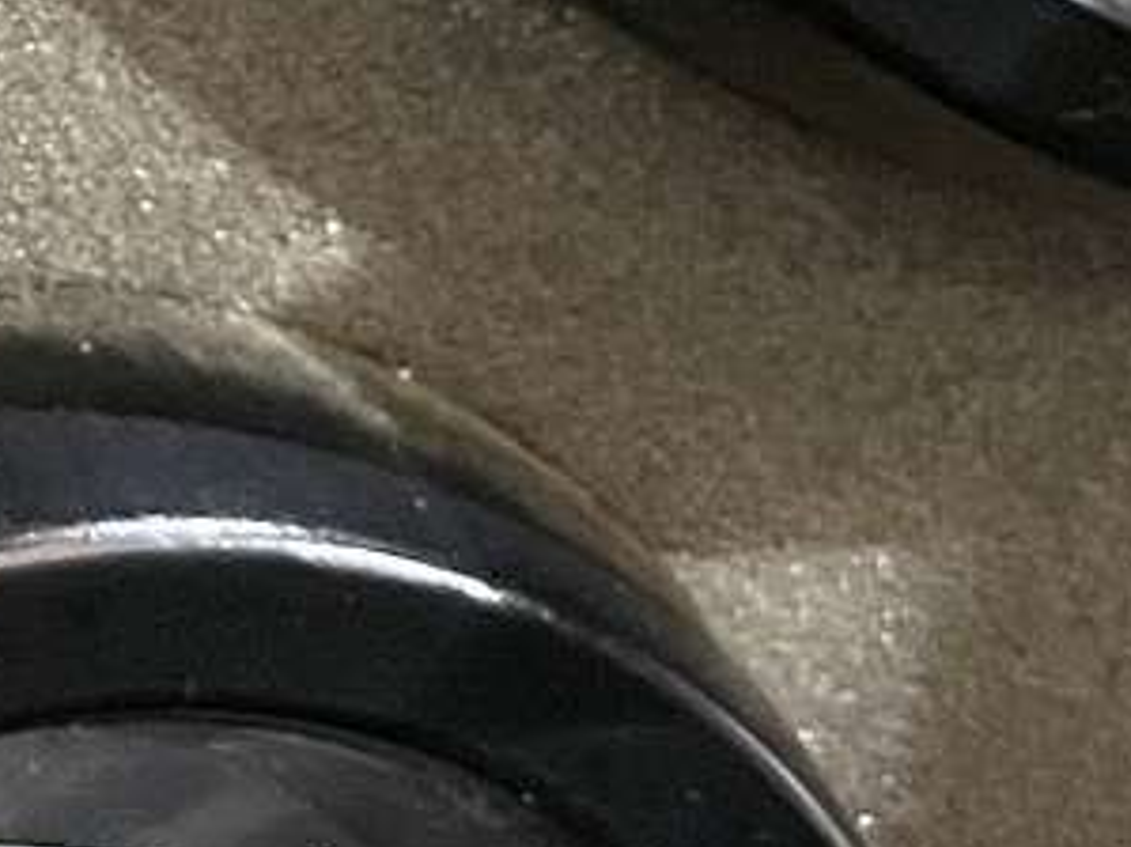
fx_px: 5683
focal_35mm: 174
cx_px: -1540
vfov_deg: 7.6
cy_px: -1618
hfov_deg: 10.0
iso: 500
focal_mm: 4.2
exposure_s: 1/25
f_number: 1.6
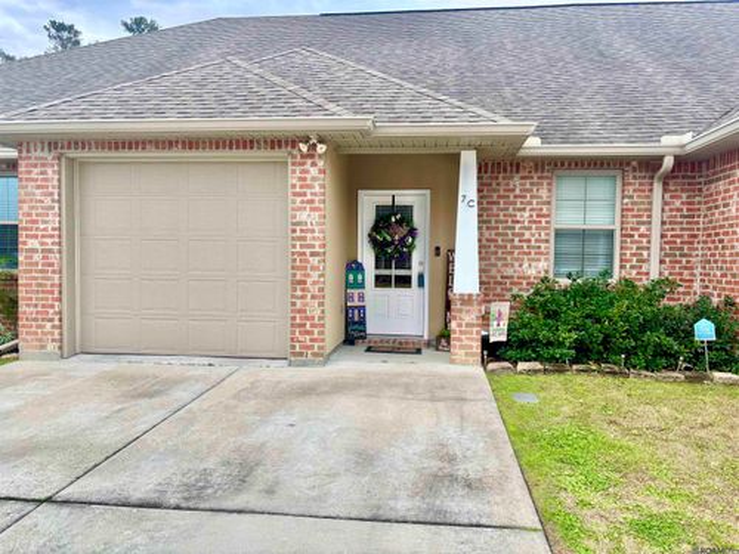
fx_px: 555
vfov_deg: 53.1
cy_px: 277
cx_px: 370
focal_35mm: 26
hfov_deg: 67.3
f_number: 1.6
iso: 50
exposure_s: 1/1080
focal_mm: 5.96
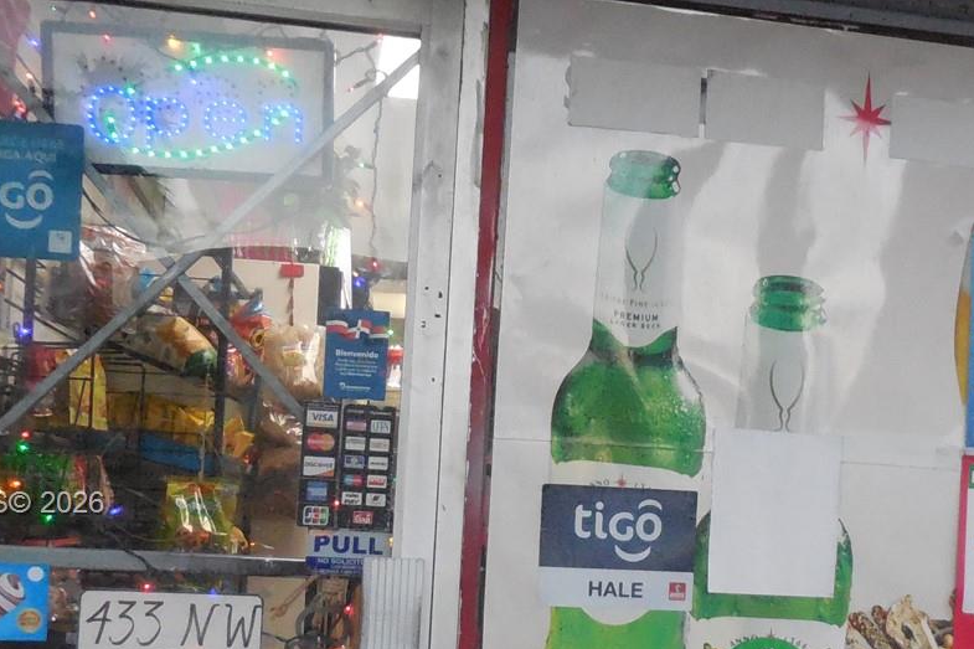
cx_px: 711
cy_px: 505
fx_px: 1434
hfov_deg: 36.8
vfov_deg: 25.1
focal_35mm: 53
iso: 800
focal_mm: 4.5
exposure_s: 1/160
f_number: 3.1
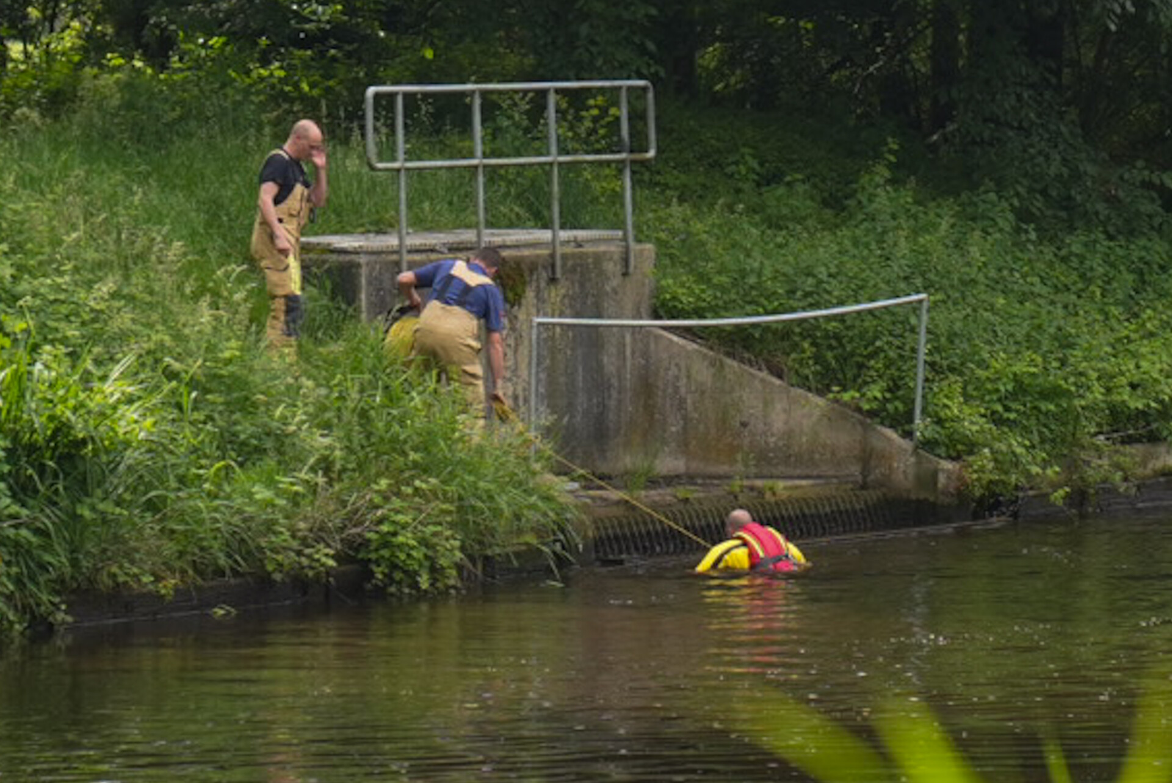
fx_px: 3421
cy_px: 392
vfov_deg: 13.1
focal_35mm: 105
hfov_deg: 19.4
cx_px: 586
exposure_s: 1/640
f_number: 2.8
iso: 200
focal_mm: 70
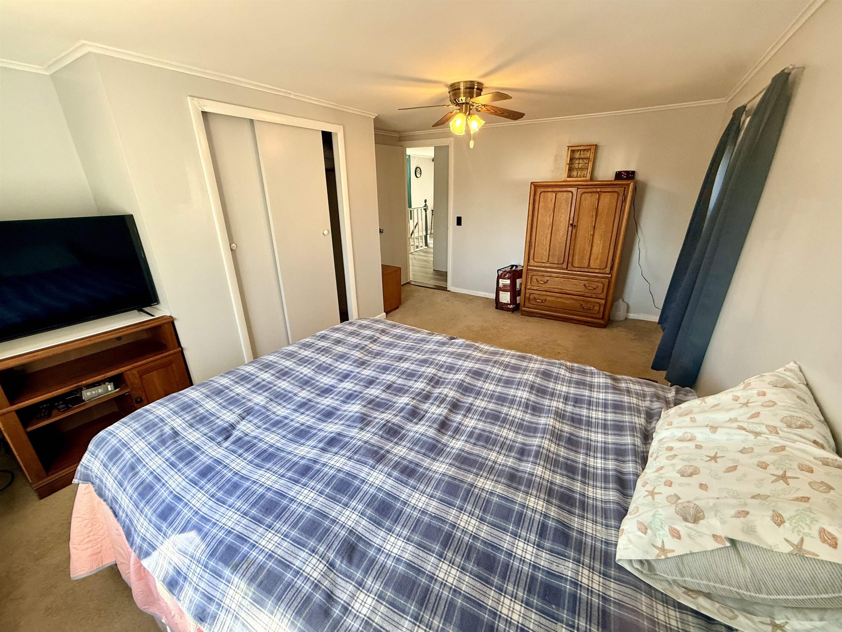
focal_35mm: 14
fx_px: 341
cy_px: 316
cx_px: 421
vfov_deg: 85.7
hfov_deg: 102.1
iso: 320
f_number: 2.2
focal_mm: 2.22
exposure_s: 1/120
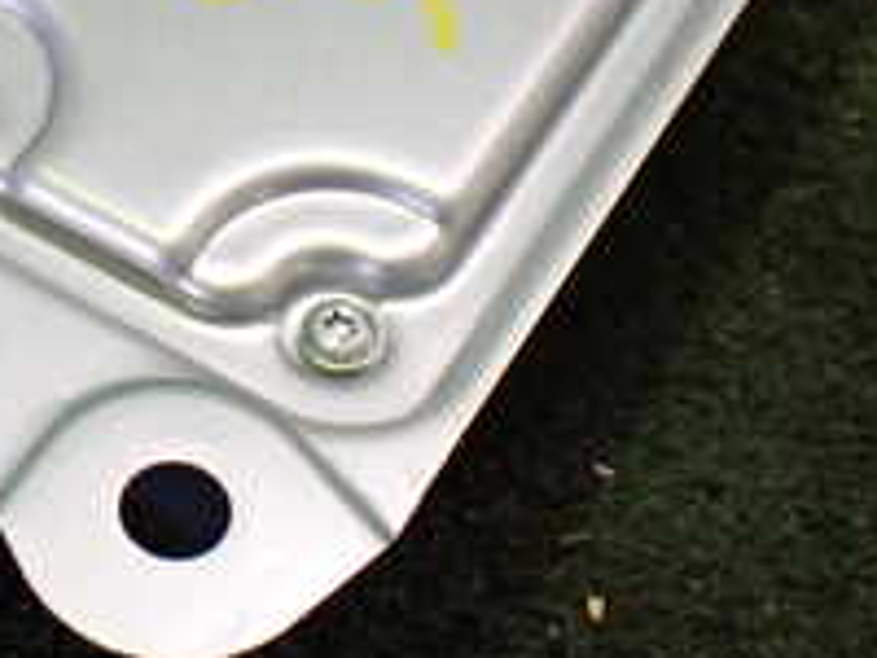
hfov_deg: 21.0
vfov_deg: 16.2
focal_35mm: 90
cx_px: 0
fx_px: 2280
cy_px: 53
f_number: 2.3
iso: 800
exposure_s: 1/100
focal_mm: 5.4
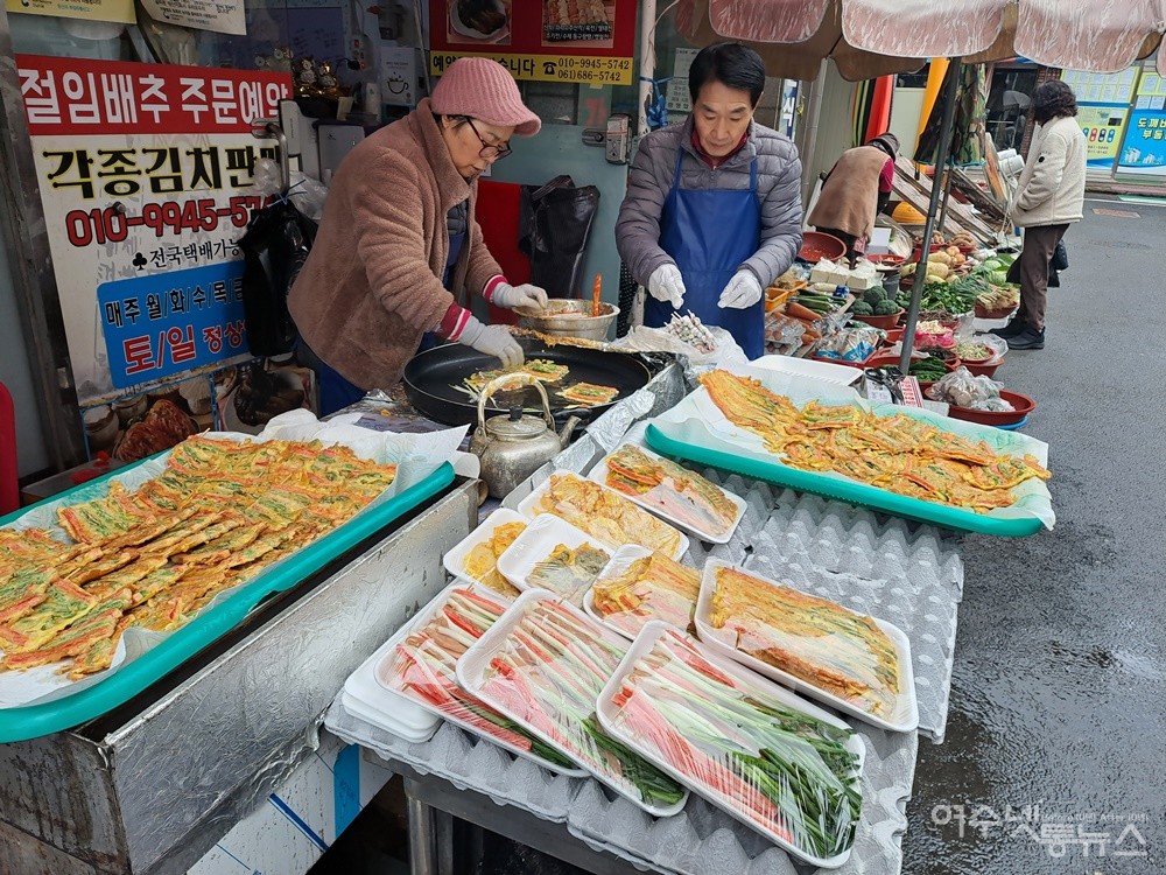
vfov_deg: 56.8
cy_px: 438
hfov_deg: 71.6
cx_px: 583
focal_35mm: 24
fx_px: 808
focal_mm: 5.23
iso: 25
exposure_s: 1/138
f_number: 1.8
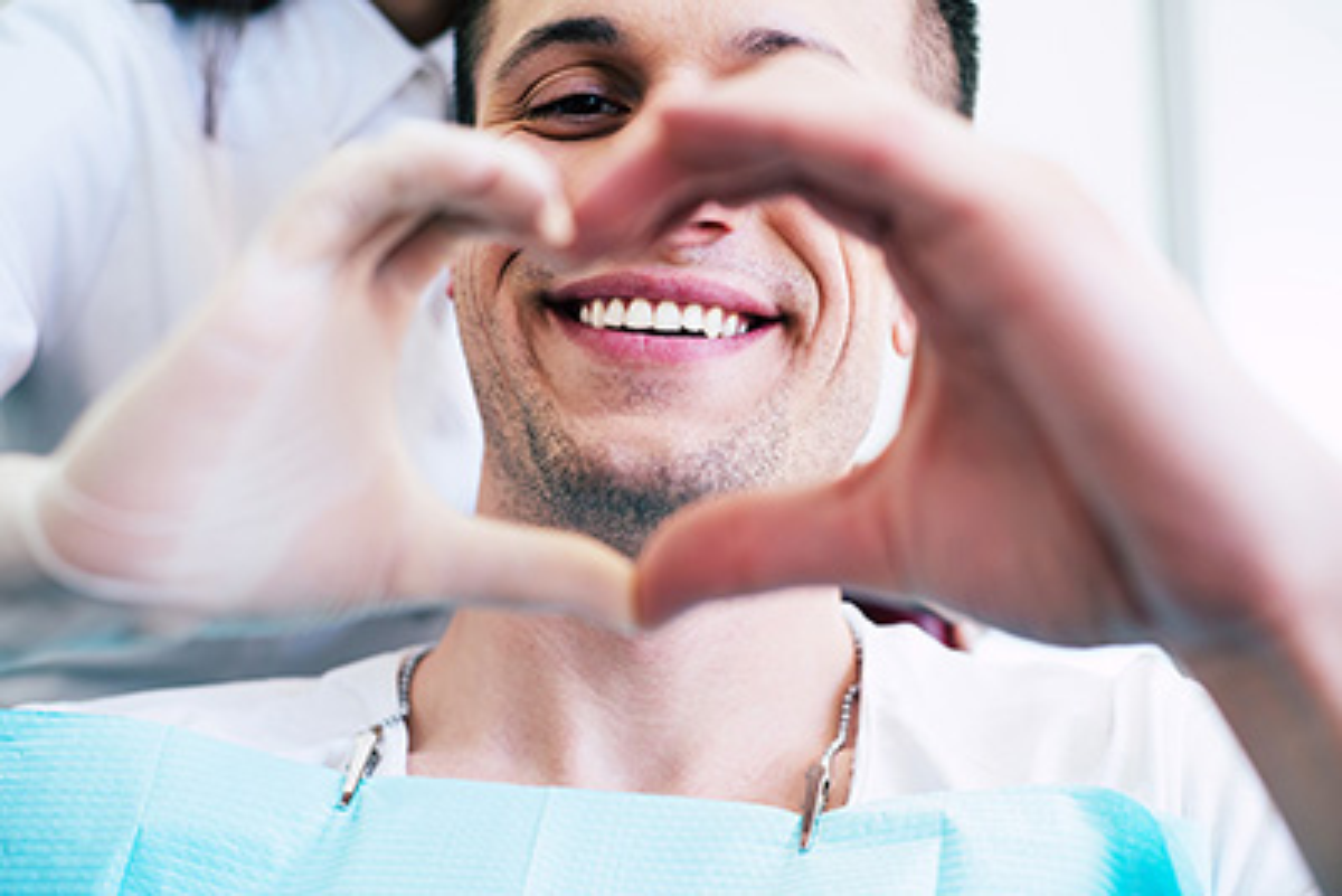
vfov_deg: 27.0
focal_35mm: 50
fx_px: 1864
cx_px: 671
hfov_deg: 39.6
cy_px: 448
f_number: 2.8
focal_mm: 50
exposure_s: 1/250
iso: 640
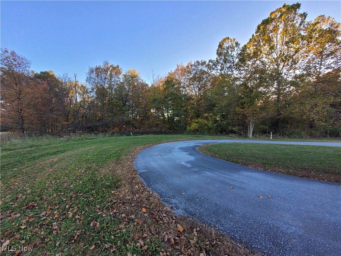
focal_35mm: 13
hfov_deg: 106.2
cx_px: 170
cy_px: 128
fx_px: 128
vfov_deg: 89.9
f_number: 2.2
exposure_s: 1/173
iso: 40
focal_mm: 1.74
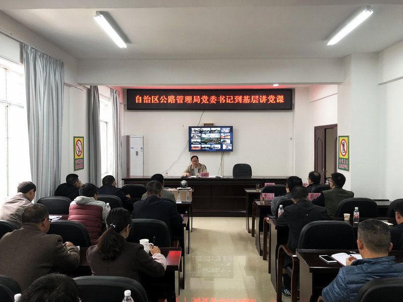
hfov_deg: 63.4
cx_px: 202
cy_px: 151
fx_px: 326
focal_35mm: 28
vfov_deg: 49.7
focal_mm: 3.99
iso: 40
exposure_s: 1/20
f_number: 1.8
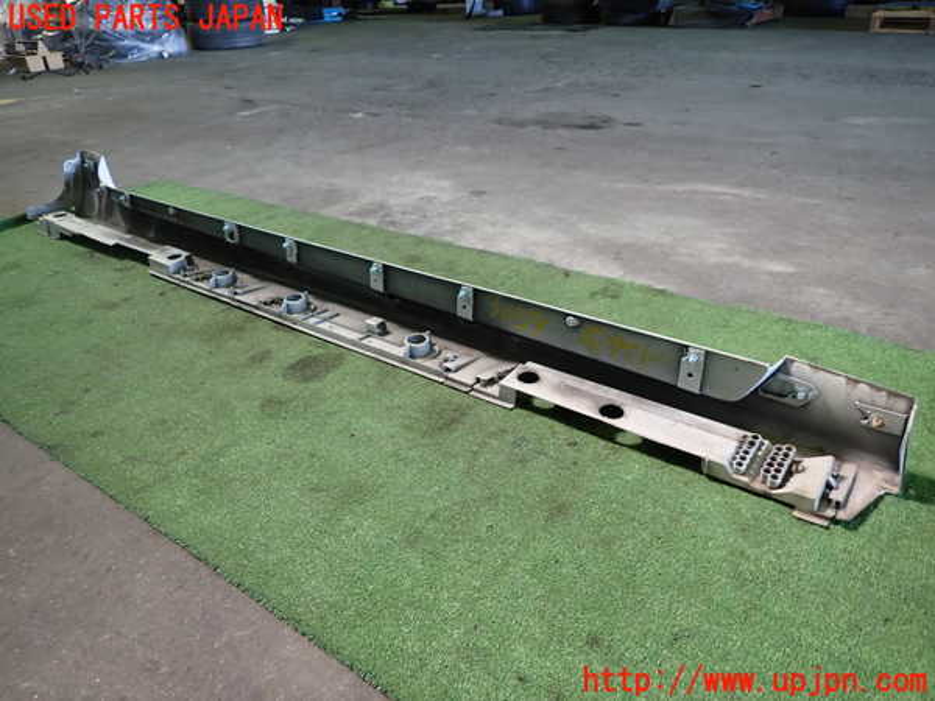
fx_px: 675
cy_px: 350
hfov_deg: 69.4
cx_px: 468
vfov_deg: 54.9
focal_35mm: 25
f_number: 2
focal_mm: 4.5
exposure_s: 1/50
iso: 200
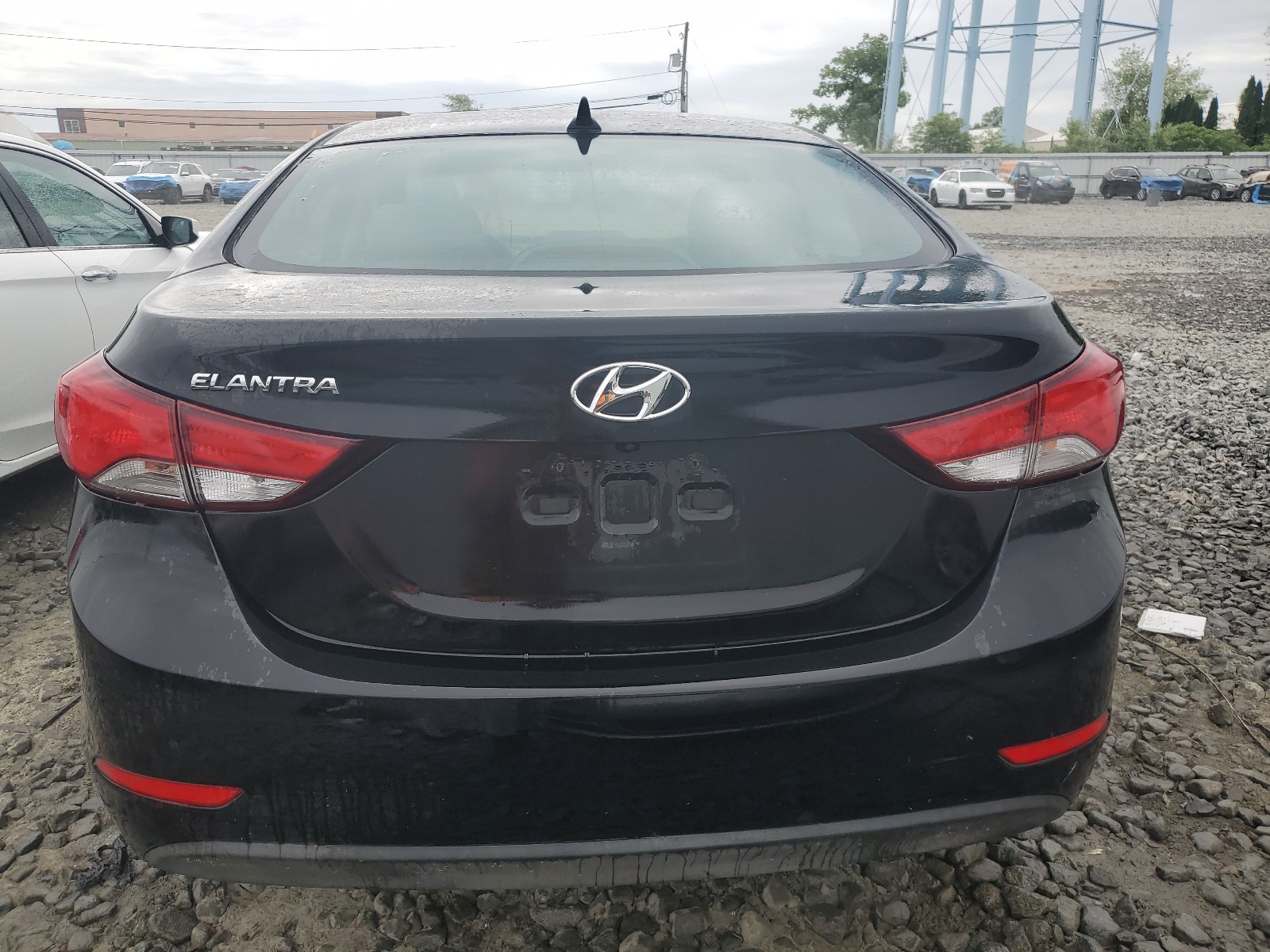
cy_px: 476
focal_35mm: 26
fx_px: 954
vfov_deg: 53.1
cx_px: 635
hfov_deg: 67.3
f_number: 1.5
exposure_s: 1/2000
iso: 50
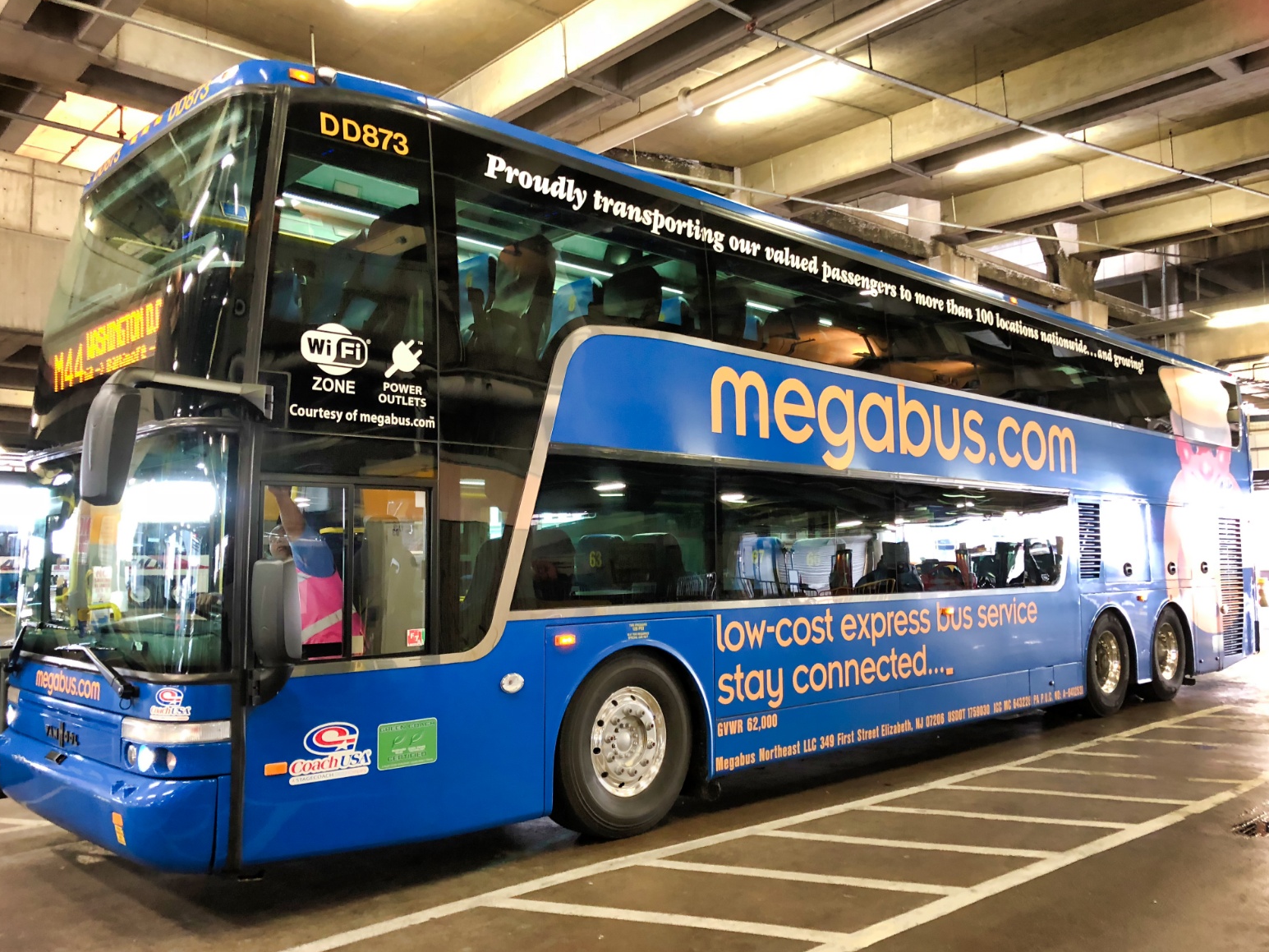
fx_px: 1063
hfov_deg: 61.7
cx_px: 637
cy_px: 486
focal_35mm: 29
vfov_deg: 48.2
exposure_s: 1/9
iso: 100
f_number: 1.8
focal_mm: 4
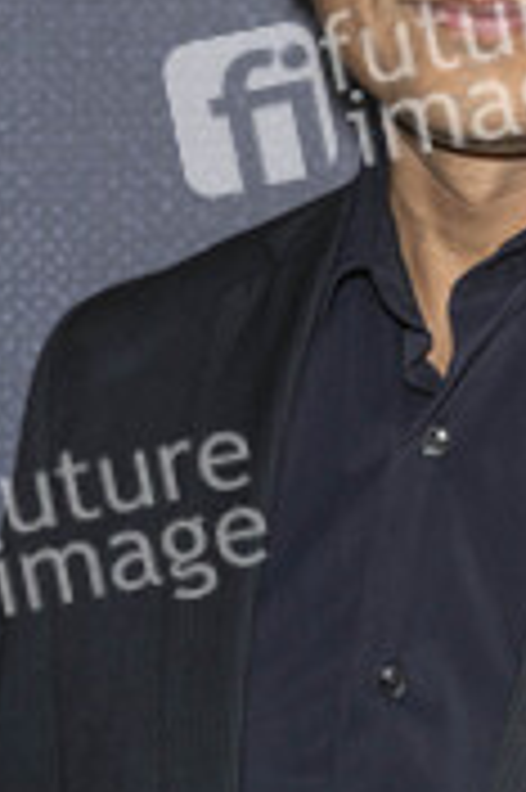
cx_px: 526
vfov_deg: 11.4
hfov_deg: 7.6
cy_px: 315
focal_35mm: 180
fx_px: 3952
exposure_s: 1/200
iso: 800
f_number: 5.6
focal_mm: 79
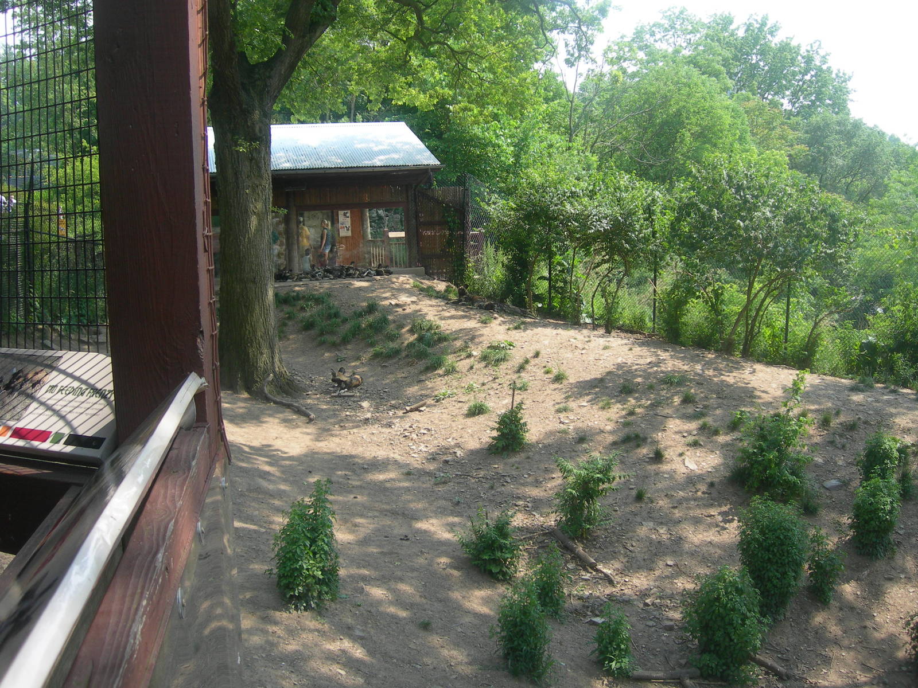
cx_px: 459
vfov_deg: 37.7
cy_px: 344
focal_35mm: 38
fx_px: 1008
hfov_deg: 49.0
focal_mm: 7.8
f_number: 2.8
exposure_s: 1/368
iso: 50
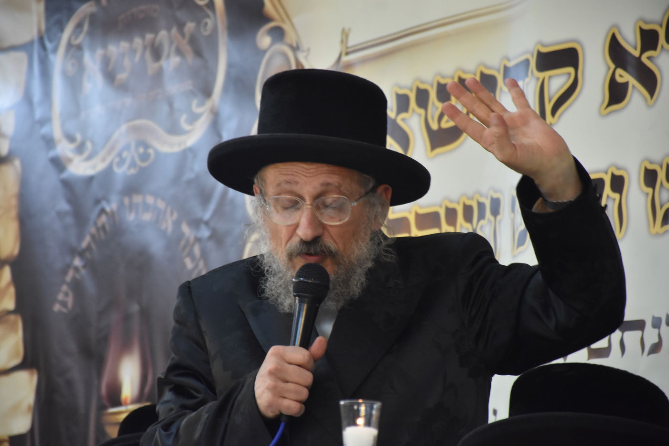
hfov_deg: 9.8
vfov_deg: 6.5
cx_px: 334
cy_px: 223
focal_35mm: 210
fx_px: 3902
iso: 2000
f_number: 5.6
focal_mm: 140
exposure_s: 1/80
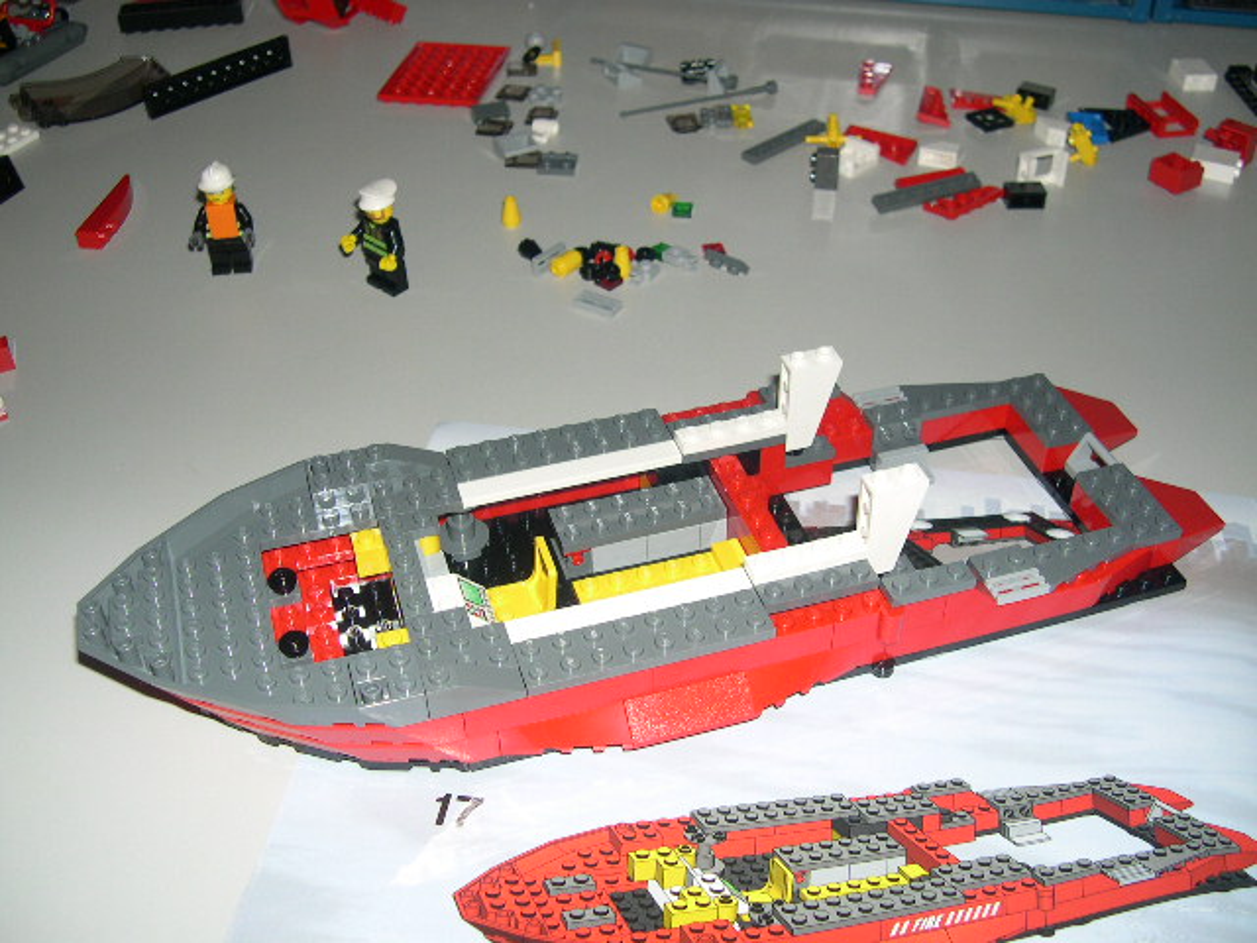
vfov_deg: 37.7
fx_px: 1380
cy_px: 472
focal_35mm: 38
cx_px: 628
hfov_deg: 49.0
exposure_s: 1/60
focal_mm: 8
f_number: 2.8
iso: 100
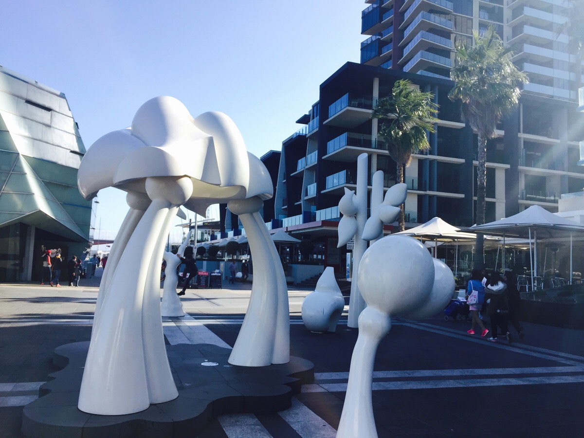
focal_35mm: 29
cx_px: 292
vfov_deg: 48.2
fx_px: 489
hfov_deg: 61.7
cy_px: 219
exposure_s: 1/920
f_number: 2.2
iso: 32
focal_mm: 4.15
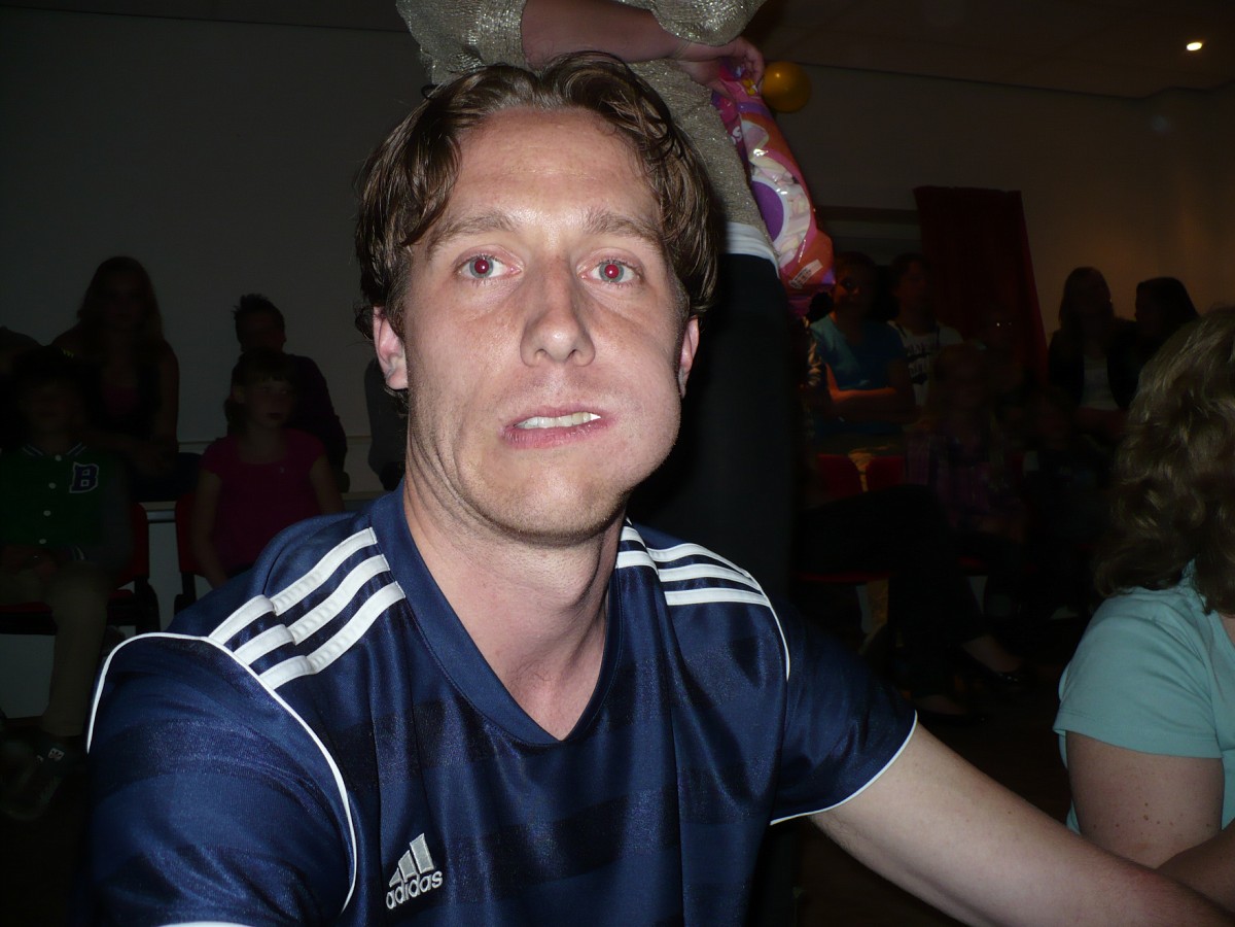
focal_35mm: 37
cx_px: 618
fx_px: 1320
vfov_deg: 38.7
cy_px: 464
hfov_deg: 50.1
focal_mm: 6.1
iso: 100
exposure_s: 1/30
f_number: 2.8
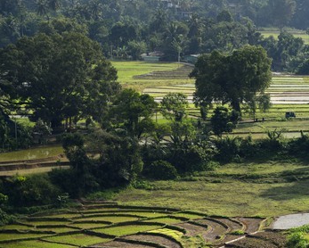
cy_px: 124
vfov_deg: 8.0
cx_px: 185
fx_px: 1766
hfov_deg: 10.0
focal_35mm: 193
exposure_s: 1/320
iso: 400
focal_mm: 170
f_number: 10
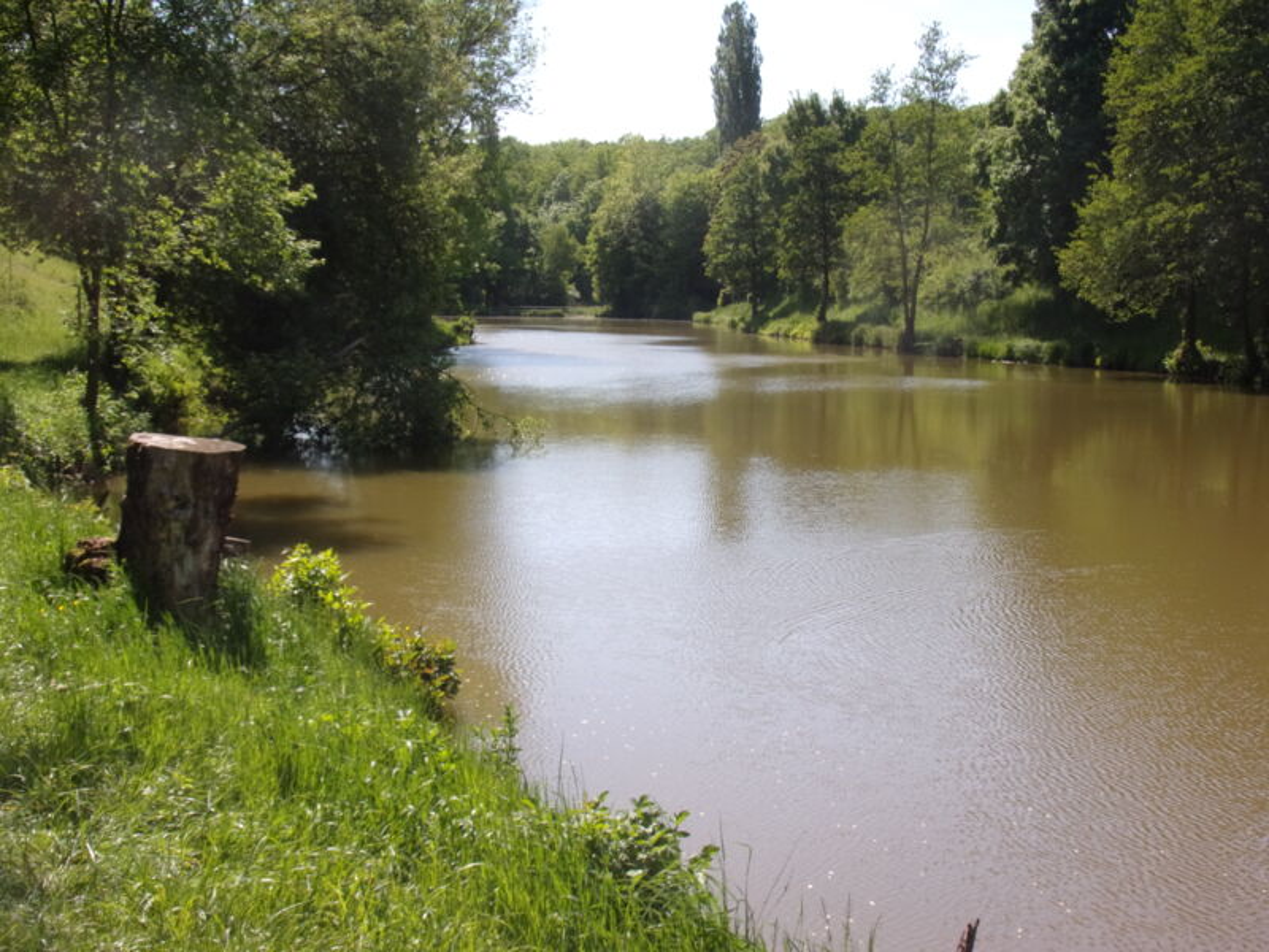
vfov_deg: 31.5
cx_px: 634
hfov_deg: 41.2
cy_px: 476
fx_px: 1686
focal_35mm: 46
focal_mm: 8.3
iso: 80
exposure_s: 1/480
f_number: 4.1
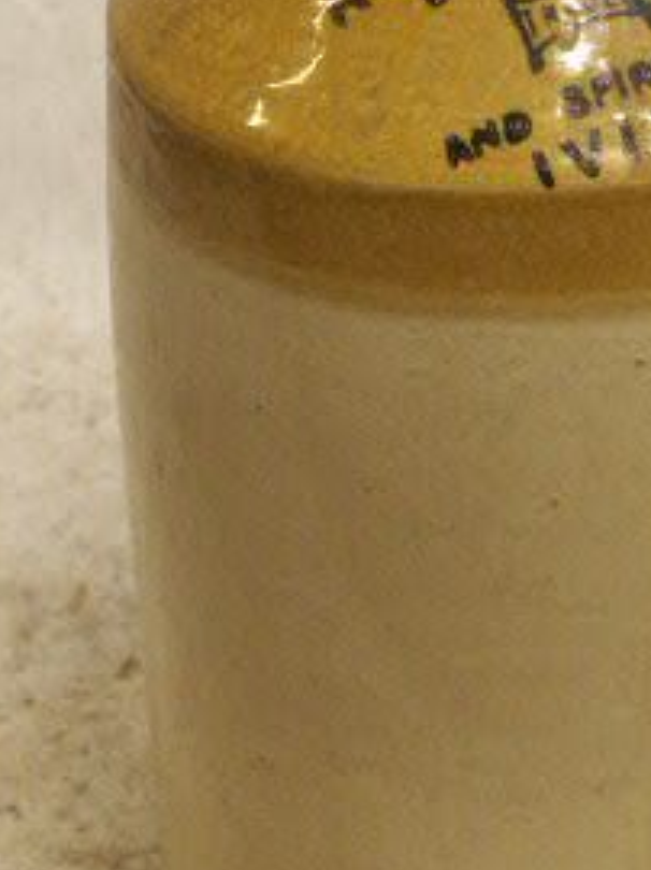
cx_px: 454
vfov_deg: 8.0
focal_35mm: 249
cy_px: 338
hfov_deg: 6.0
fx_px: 6254
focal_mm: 25.96
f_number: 3.5
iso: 200
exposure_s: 1/15
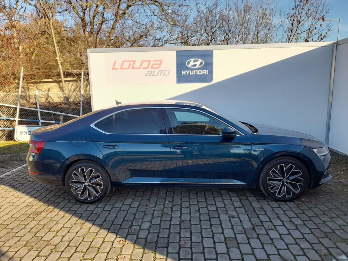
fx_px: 251
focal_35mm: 25
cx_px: 174
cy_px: 130
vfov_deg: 54.9
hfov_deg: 69.4
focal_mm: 4.6
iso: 20
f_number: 2
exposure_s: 1/142
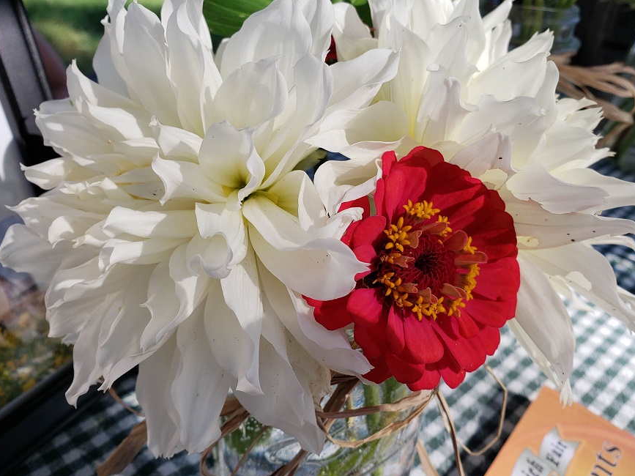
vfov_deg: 46.8
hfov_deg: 60.0
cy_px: 227
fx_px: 550
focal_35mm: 30
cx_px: 324
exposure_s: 1/343
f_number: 2.4
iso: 50
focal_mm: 4.3
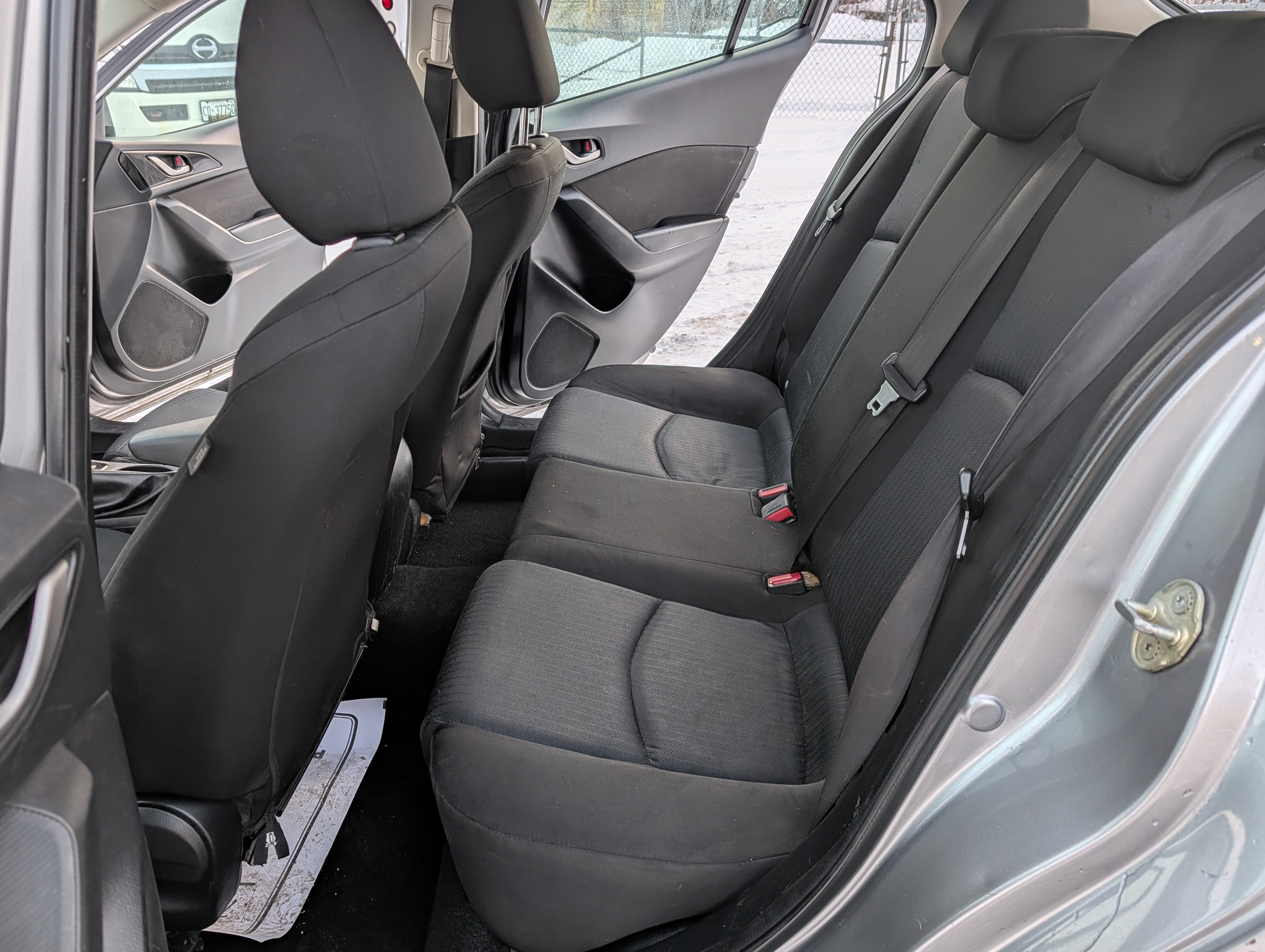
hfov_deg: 67.1
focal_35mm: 26
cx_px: 584
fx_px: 952
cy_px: 503
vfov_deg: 53.2
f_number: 1.68
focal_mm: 6.9
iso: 39
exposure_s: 1/23.8
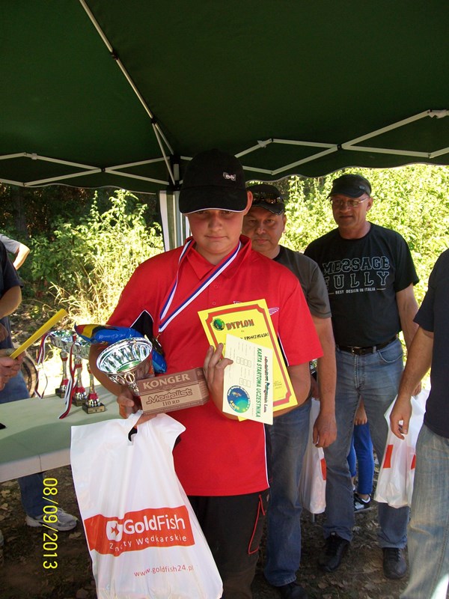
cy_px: 300
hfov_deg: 41.8
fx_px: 588
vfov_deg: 54.0
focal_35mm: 34
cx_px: 224
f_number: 2.7
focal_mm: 6.1
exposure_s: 1/125
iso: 64
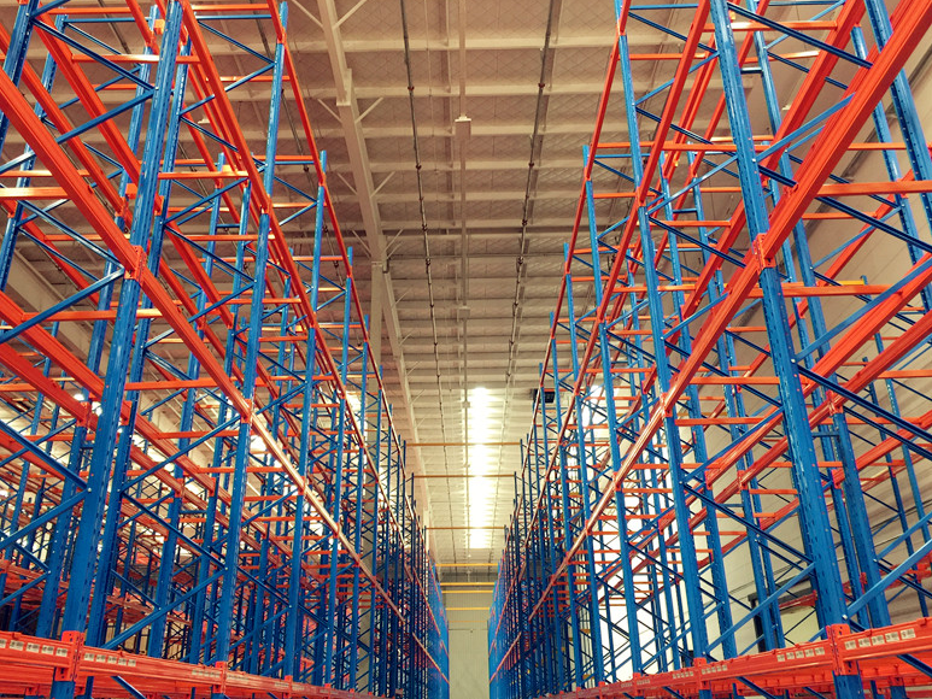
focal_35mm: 30
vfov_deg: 46.8
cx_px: 453
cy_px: 346
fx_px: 808
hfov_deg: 59.9
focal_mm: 4.15
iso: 40
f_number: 2.2
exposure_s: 1/33
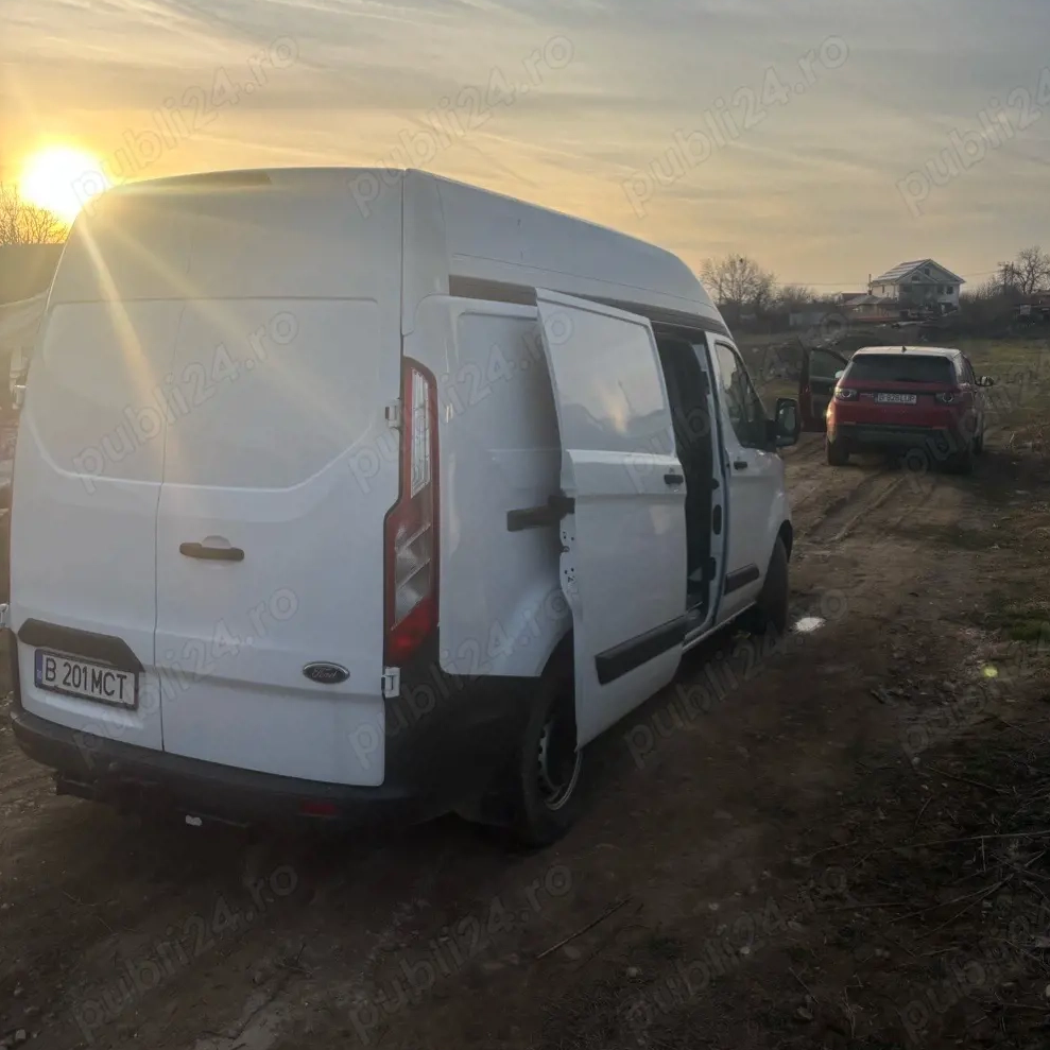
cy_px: 438
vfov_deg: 52.3
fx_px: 1064
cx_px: 530
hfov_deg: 52.5
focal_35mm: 31
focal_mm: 5.96
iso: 50
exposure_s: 1/2342
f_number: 1.6
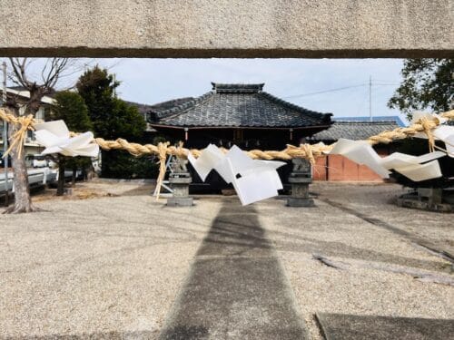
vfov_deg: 53.1
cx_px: 227
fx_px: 341
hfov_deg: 67.3
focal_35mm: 26
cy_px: 170
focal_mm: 5.7
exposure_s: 1/4115
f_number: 1.5
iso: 50
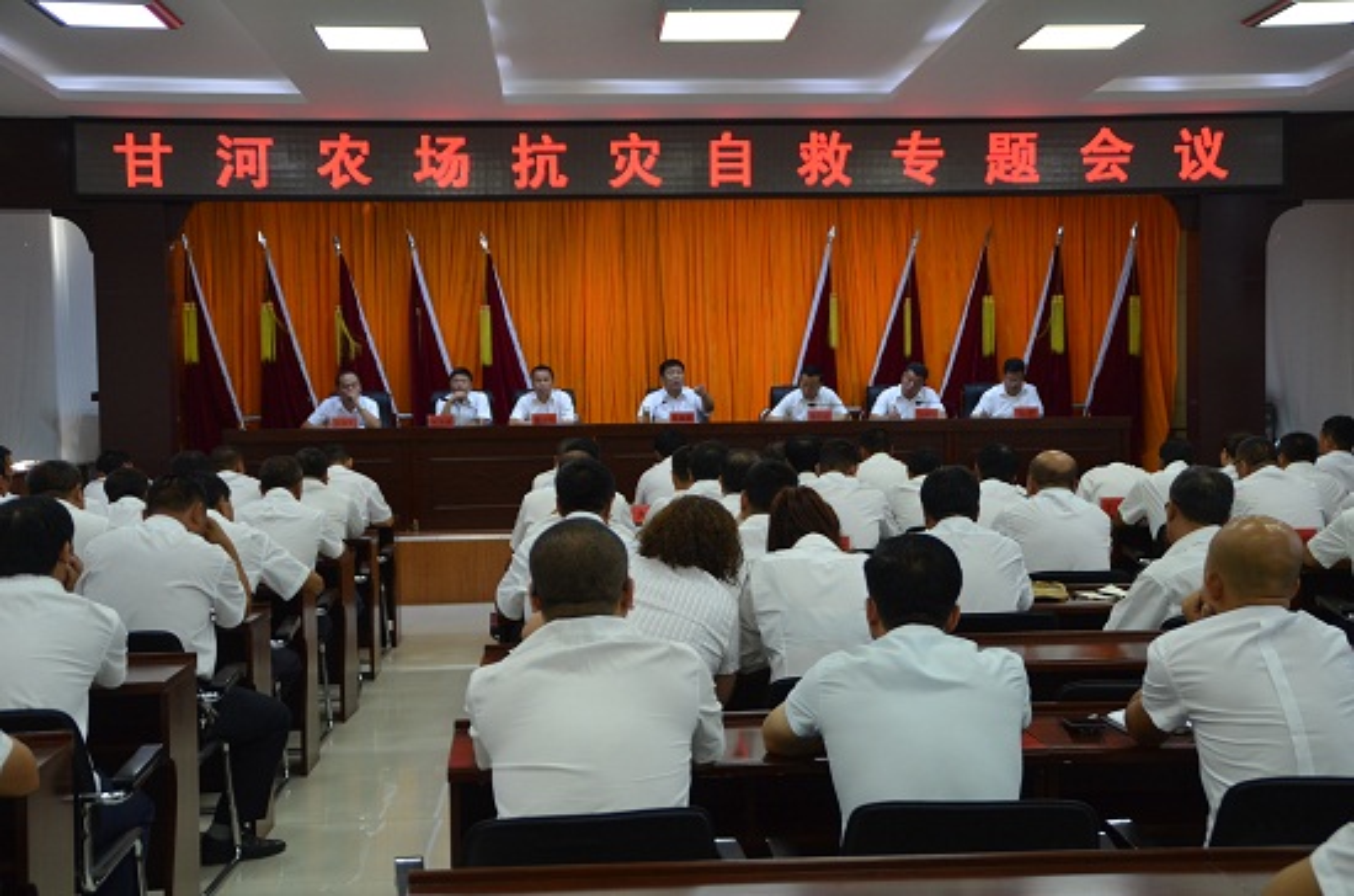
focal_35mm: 48
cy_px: 448
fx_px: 1801
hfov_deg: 41.2
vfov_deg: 27.9
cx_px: 677
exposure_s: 1/60
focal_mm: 32
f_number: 4.2
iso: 500
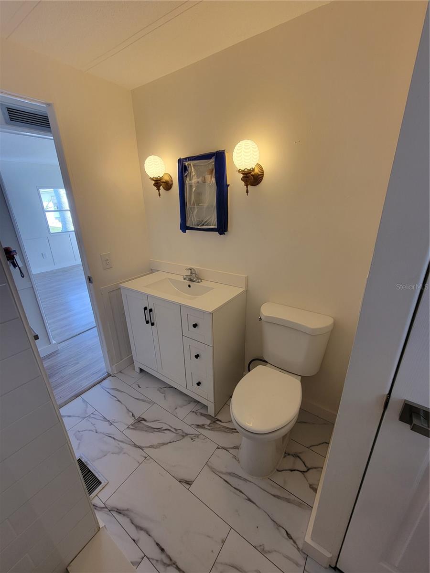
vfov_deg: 106.2
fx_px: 215
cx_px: 215
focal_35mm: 13
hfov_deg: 89.9
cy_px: 286
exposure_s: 1/60
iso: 50
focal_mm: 2.2
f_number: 2.2
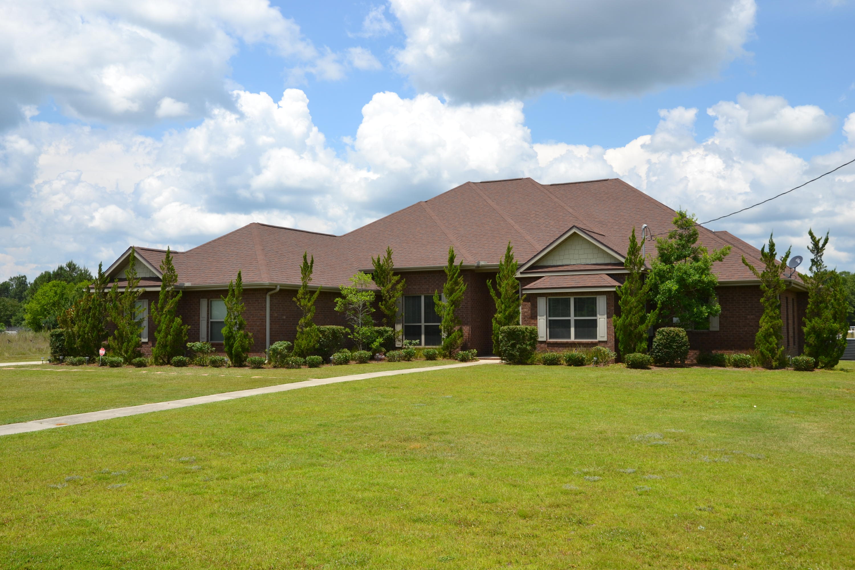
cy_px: 285
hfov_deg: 57.2
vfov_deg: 40.0
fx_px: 784
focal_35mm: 33
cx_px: 428
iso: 100
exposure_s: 1/250
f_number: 8
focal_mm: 22
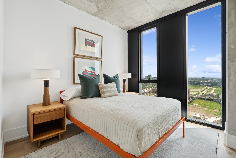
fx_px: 105
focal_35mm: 16
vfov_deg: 73.7
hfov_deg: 96.7
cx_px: 118
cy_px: 79
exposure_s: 1/125
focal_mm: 16
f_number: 8
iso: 320
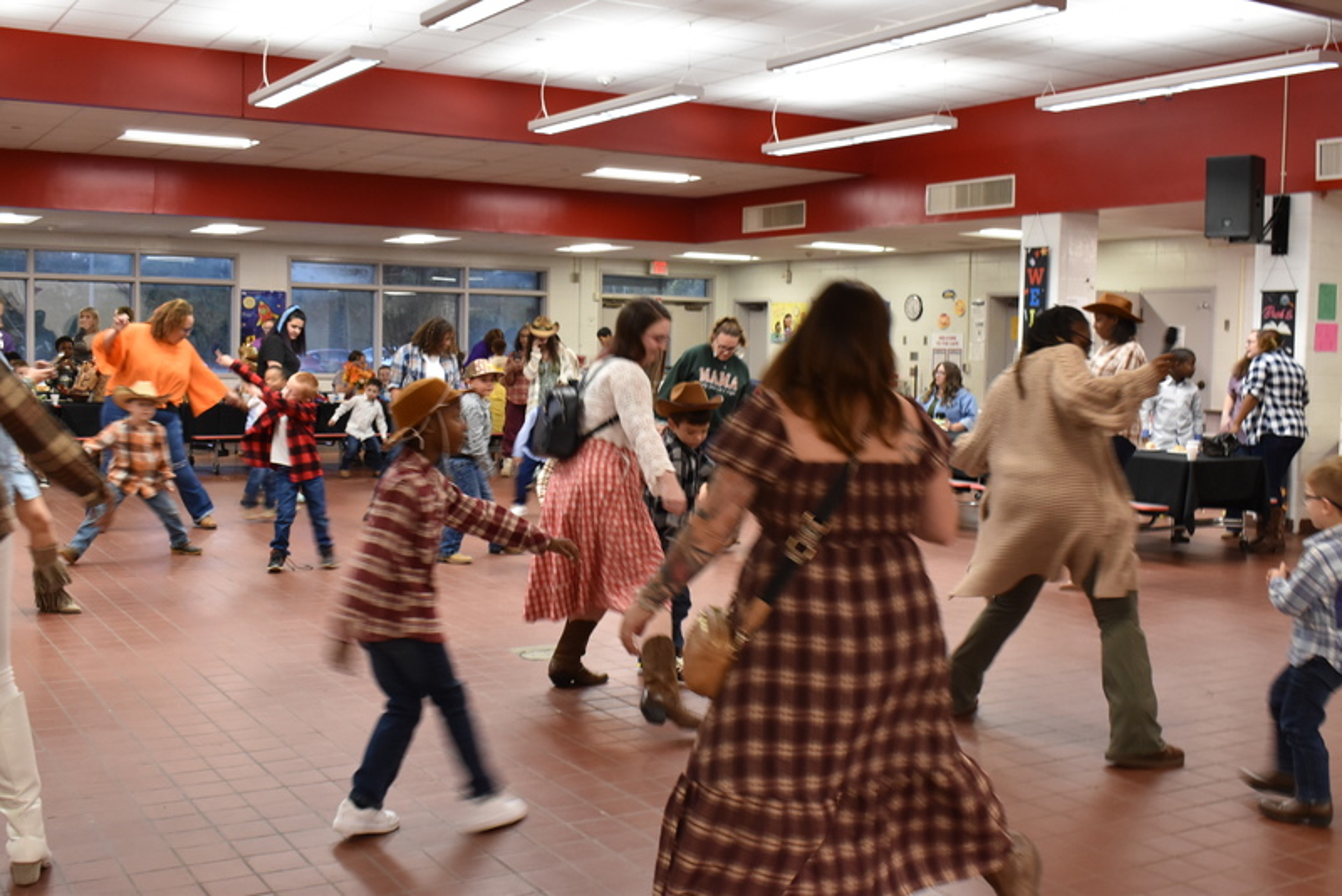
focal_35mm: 40
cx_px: 671
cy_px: 448
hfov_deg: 47.9
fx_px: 1510
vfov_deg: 33.0
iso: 1000
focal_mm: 27
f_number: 7.1
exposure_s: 1/40
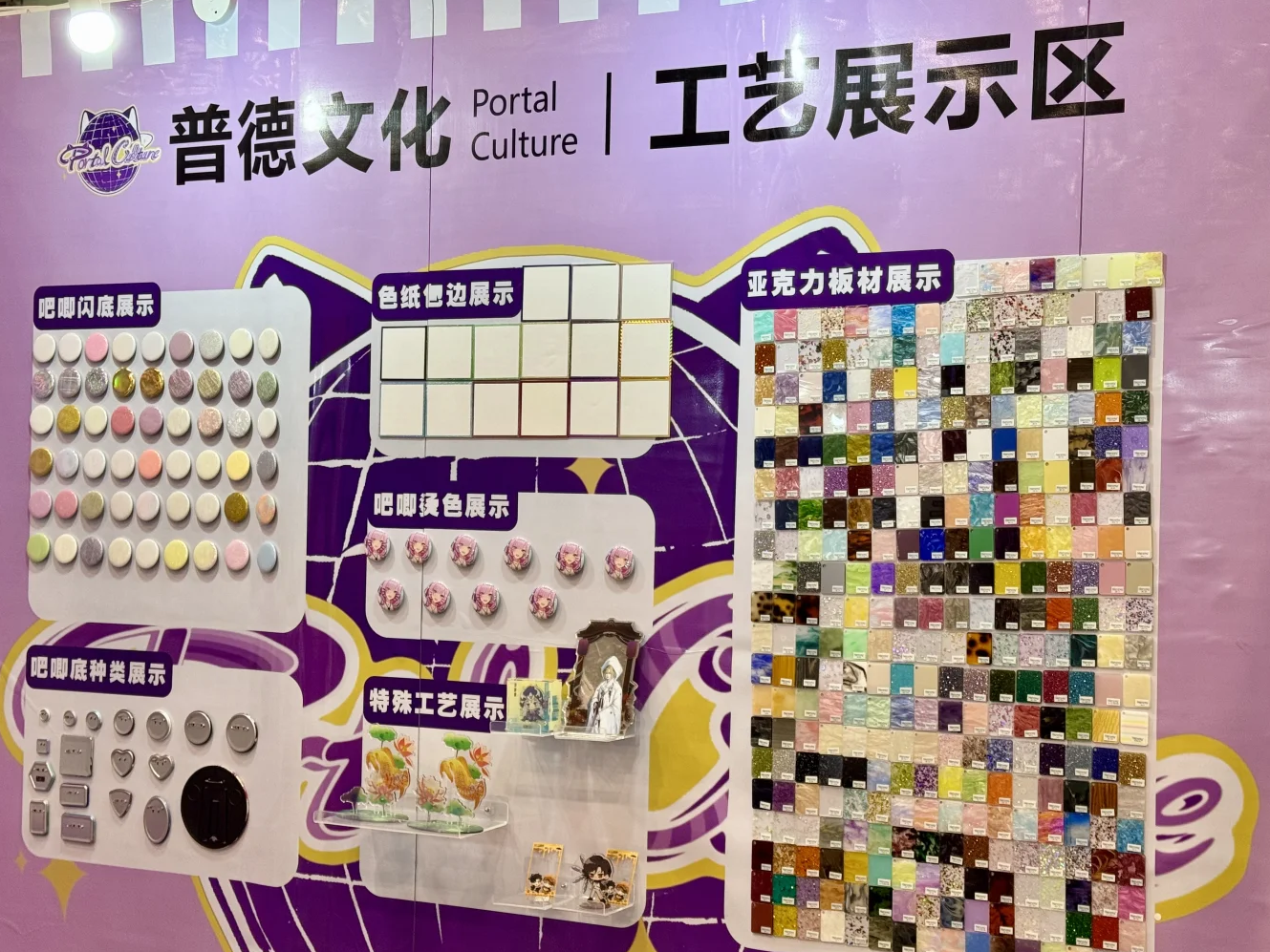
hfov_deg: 36.8
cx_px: 671
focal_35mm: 52
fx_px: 1908
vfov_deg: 28.0
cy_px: 508
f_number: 1.78
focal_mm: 6.76
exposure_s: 1/50
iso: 64
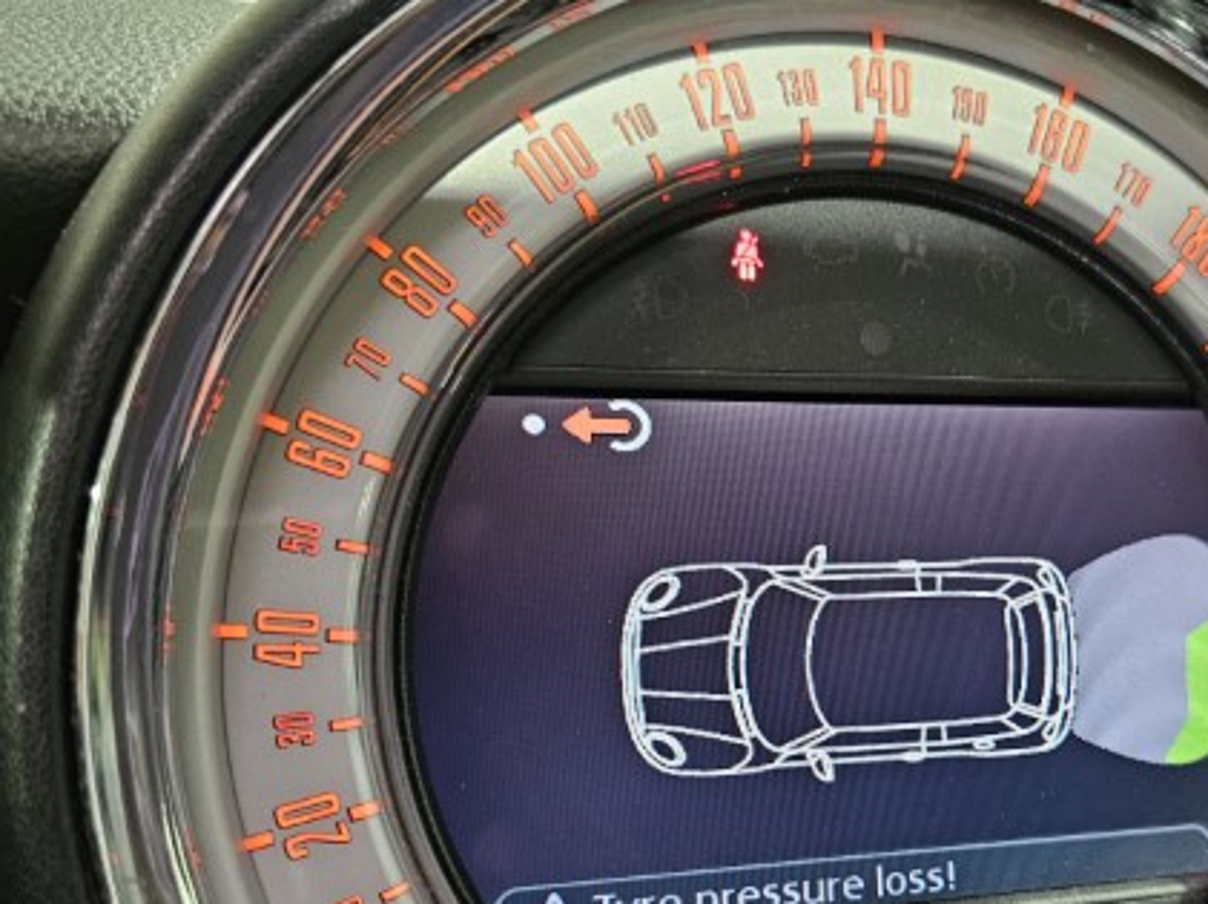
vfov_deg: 39.9
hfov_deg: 51.6
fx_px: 1220
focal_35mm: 35
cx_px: 812
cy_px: 643
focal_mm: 6.3
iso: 320
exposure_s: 1/28
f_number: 1.7
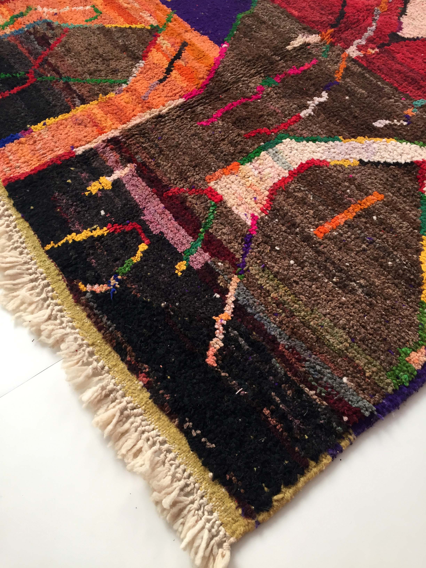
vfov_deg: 61.7
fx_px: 476
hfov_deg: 48.2
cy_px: 284
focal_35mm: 29
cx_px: 213
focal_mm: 4.15
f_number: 2.2
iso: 32
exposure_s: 1/33
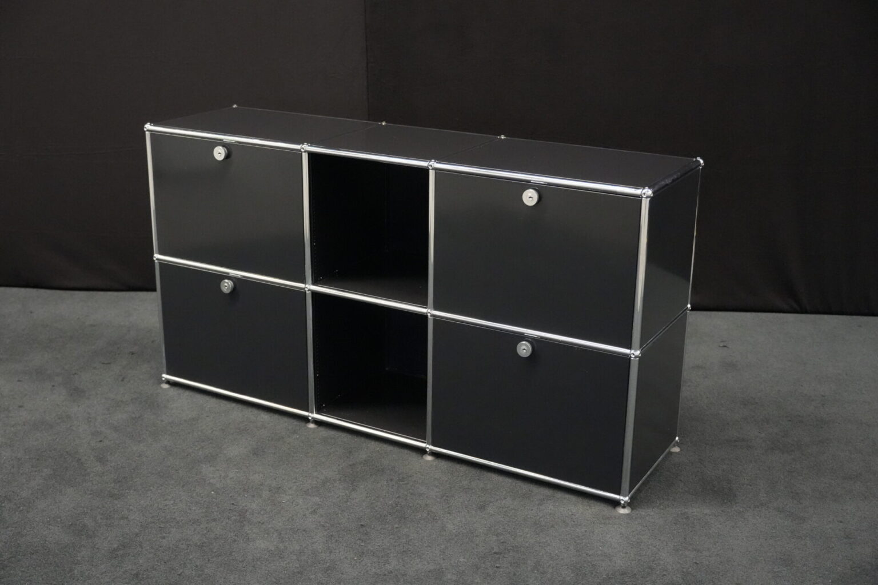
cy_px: 292
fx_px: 1073
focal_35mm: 44
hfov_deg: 44.5
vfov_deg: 30.5
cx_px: 439
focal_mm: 44
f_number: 4
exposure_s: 1/125
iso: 12800
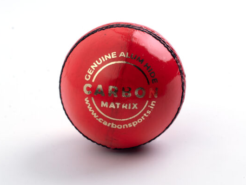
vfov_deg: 24.4
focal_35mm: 60
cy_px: 93
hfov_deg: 32.2
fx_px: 426
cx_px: 130
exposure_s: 1/125
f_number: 16
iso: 200
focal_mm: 55
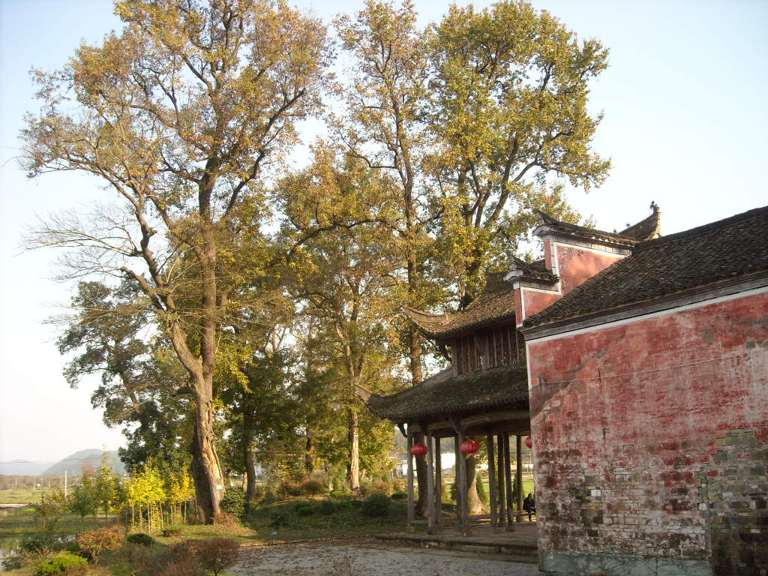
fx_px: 777
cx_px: 384
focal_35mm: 35
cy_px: 288
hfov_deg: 52.6
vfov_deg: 40.7
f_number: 2.8
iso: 64
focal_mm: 5.7
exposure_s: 1/296
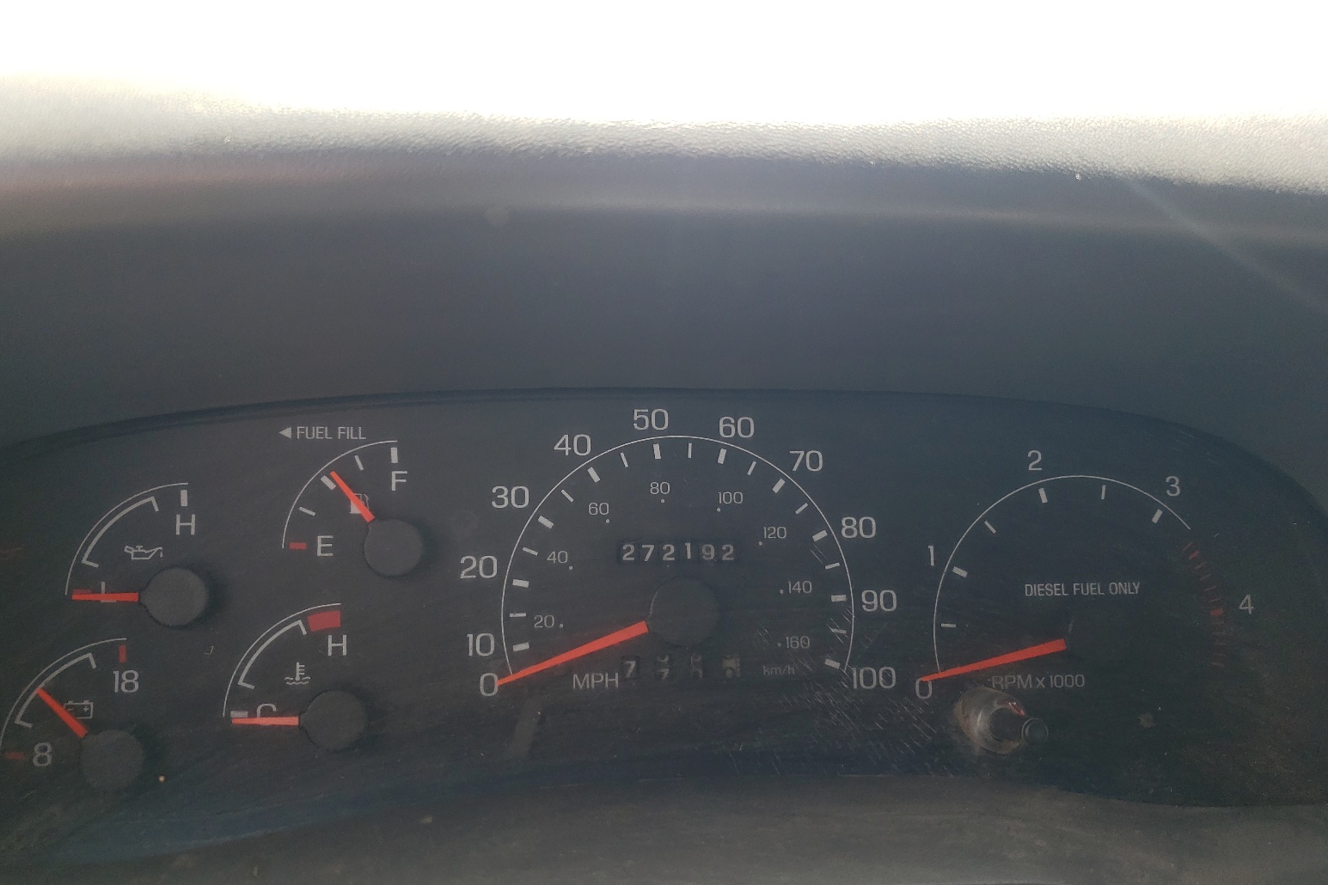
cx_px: 657
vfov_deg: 46.4
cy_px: 481
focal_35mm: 28
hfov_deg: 65.5
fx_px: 1033
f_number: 1.5
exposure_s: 1/385
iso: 50
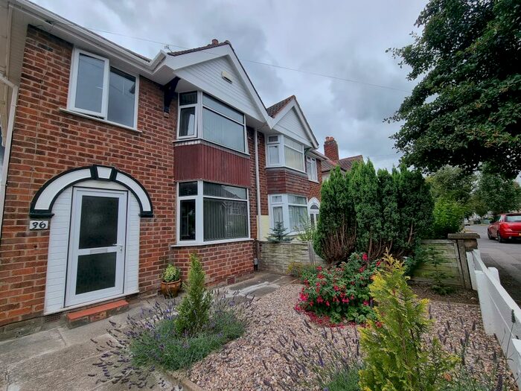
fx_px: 196
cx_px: 260
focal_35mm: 13
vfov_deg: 89.9
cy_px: 196
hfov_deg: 106.2
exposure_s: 1/1336
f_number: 2.2
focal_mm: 2.2
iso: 50
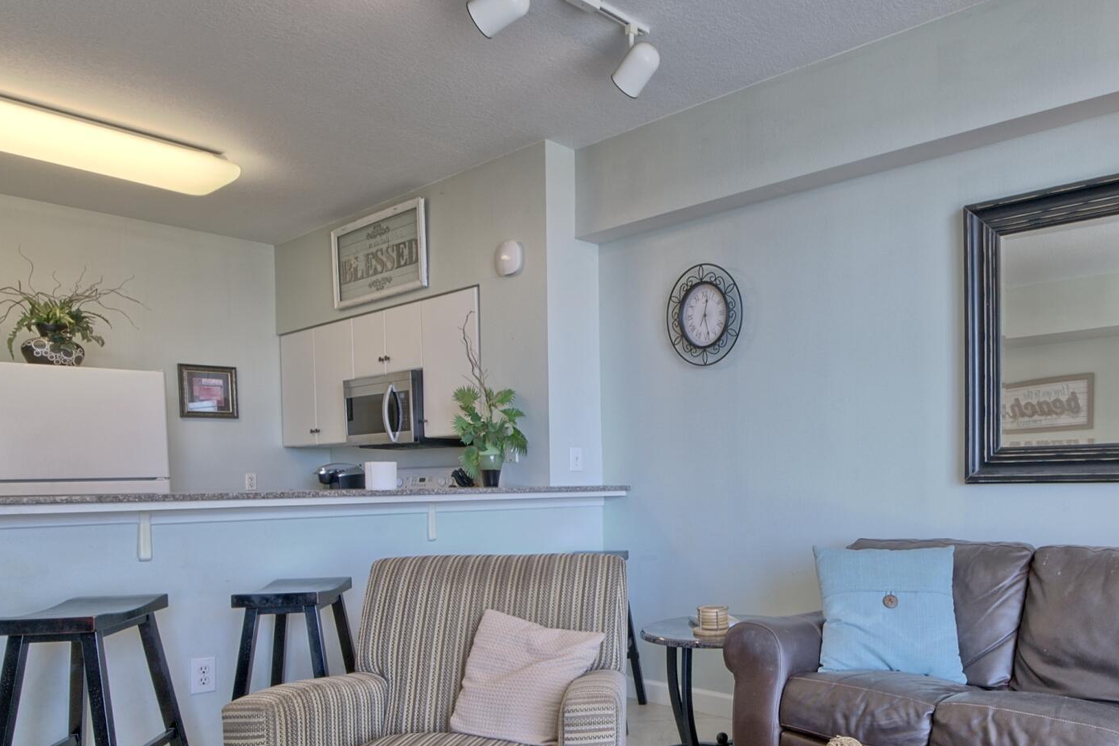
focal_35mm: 28
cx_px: 763
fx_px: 870
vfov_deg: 45.4
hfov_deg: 63.5
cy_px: 520
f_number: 8
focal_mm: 13
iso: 500
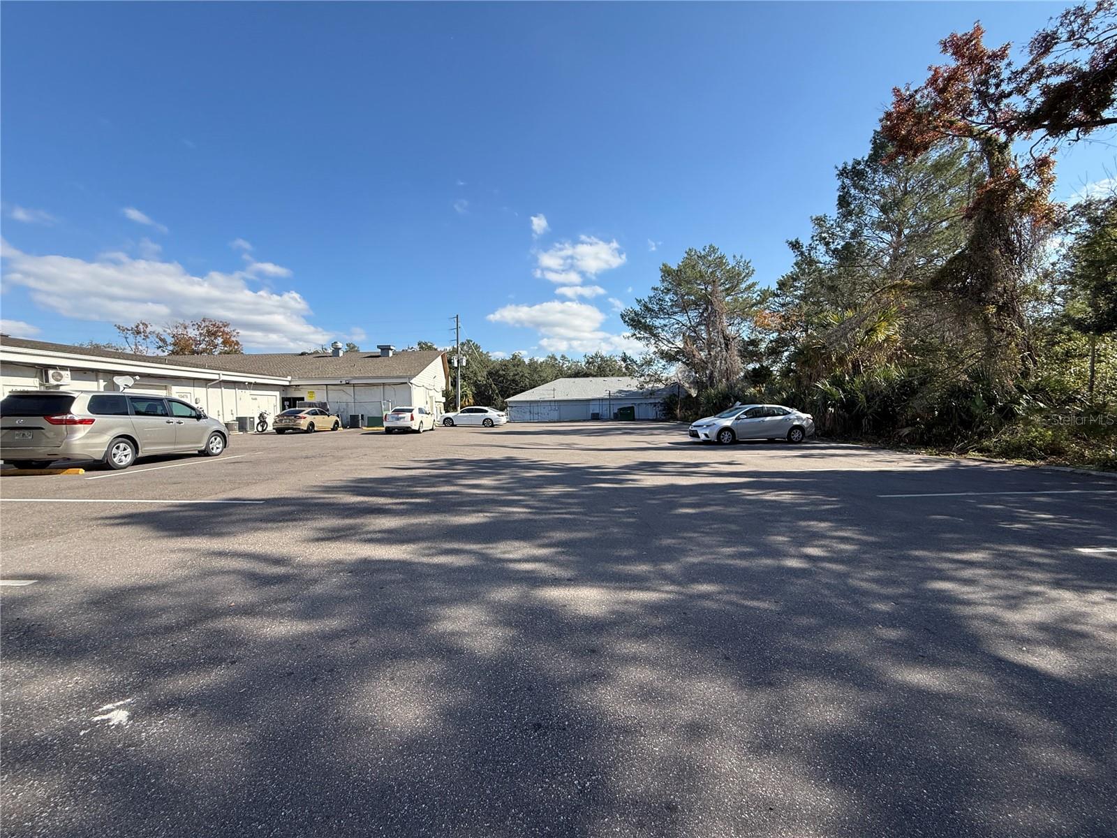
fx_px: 452
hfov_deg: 102.1
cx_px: 558
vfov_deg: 85.7
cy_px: 419
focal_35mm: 14
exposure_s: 1/1572
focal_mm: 2.22
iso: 50
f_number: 2.2
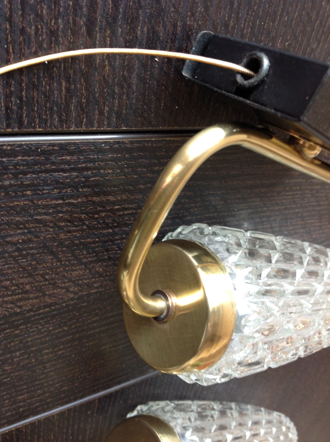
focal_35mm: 35
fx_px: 446
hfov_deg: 40.6
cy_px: 221
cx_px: 165
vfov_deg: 52.7
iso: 100
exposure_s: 1/15
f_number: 2.4
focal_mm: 4.28
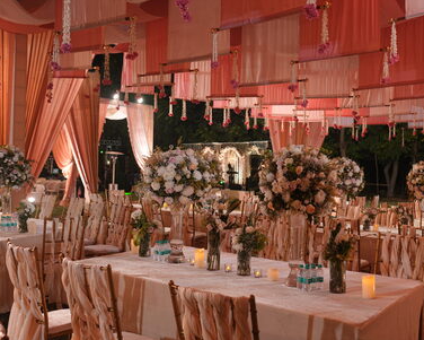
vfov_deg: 37.4
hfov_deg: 45.8
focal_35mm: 40
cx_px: 221
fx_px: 502
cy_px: 171
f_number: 4
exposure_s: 1/10
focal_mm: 35
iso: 200
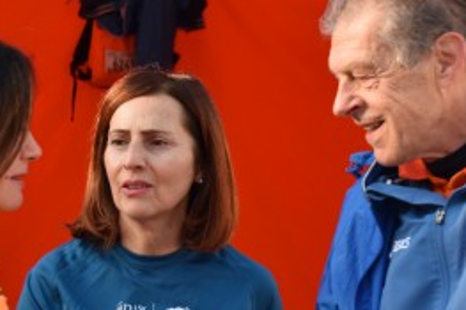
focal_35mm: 130
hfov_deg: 15.8
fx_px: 1682
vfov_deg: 10.5
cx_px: 207
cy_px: 172
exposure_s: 1/800
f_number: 4.2
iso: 900
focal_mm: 38
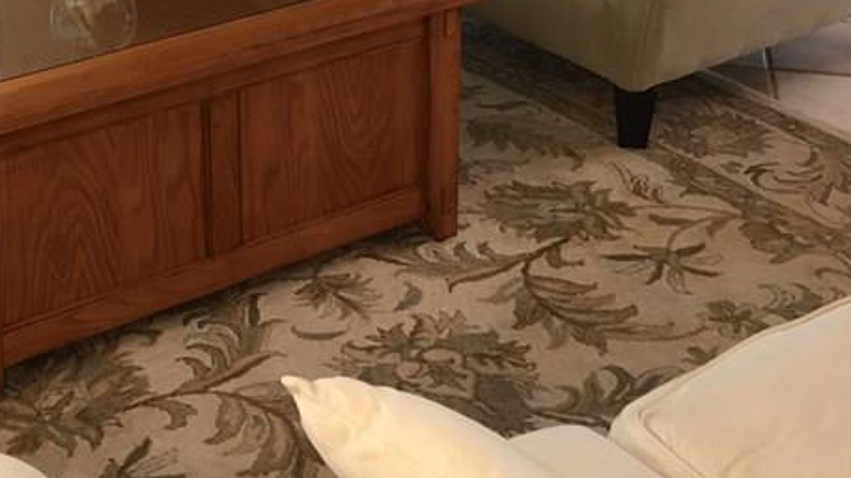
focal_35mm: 71
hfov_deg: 29.2
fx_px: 1601
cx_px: 183
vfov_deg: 16.0
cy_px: -170
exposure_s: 1/15
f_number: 2.2
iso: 40
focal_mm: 4.15
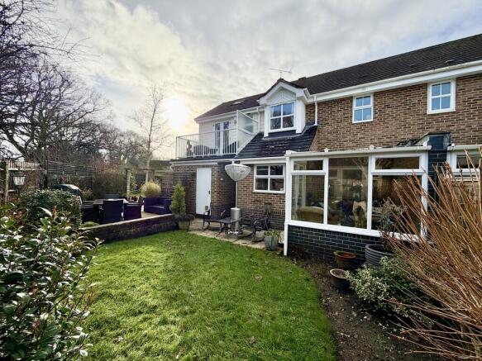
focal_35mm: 14
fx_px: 195
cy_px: 180
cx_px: 241
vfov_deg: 85.7
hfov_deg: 102.1
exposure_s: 1/1017
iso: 25
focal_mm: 2.22
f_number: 2.2
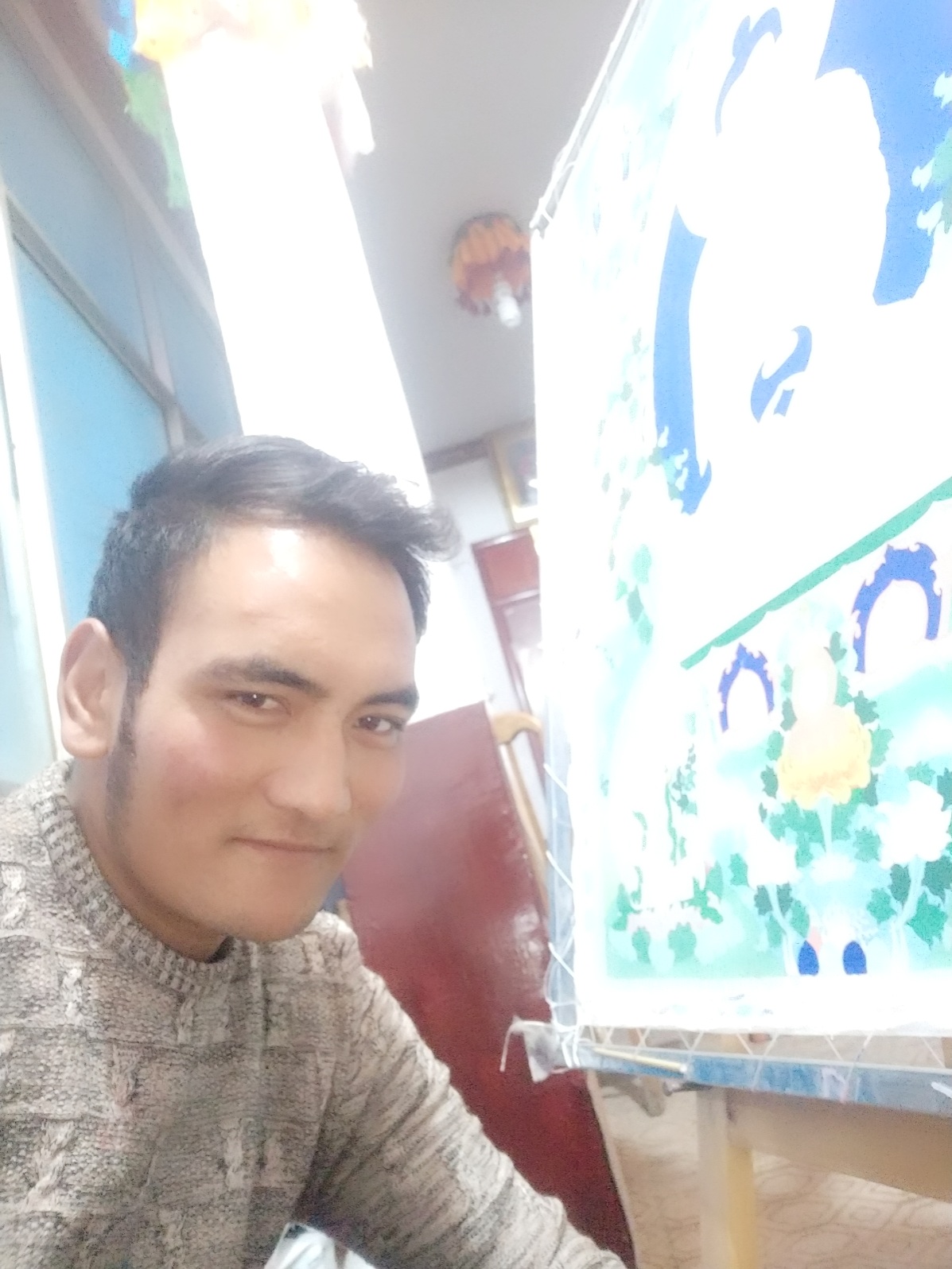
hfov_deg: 61.1
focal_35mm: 22
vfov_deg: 76.4
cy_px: 634
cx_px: 476
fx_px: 807
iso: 1985
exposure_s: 1/14
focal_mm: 3.85
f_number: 2
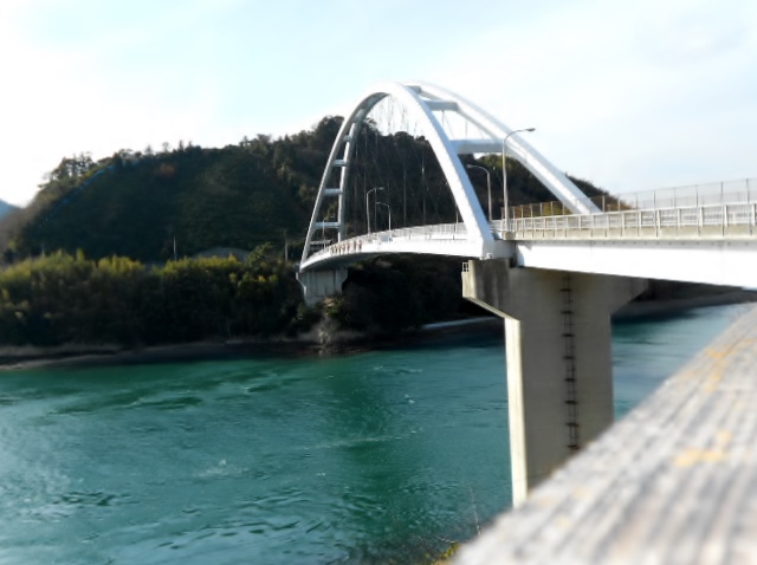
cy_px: 282
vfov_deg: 38.6
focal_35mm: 37
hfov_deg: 50.2
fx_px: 808
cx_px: 378
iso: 80
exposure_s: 1/500
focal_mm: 6.7
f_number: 3.9
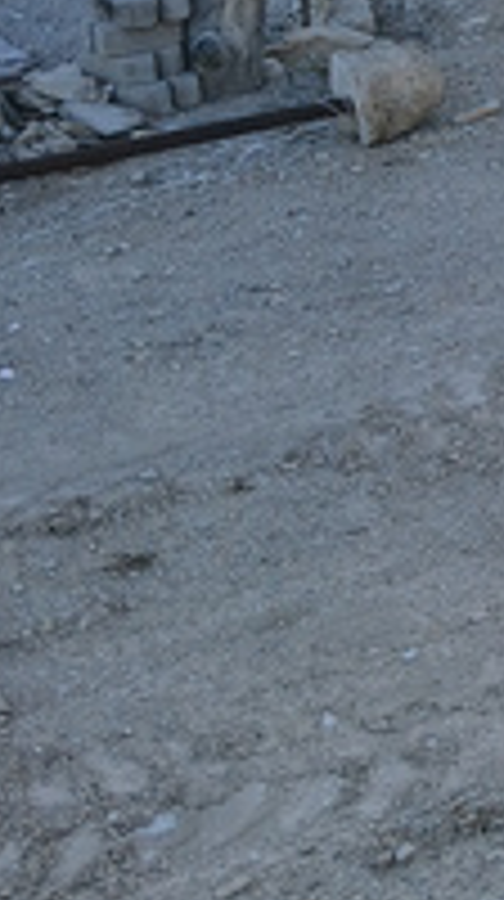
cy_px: 36
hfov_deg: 10.2
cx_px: 1017
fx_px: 2598
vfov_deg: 19.2
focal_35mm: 109
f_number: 1.8
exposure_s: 1/160
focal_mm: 3.98
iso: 20
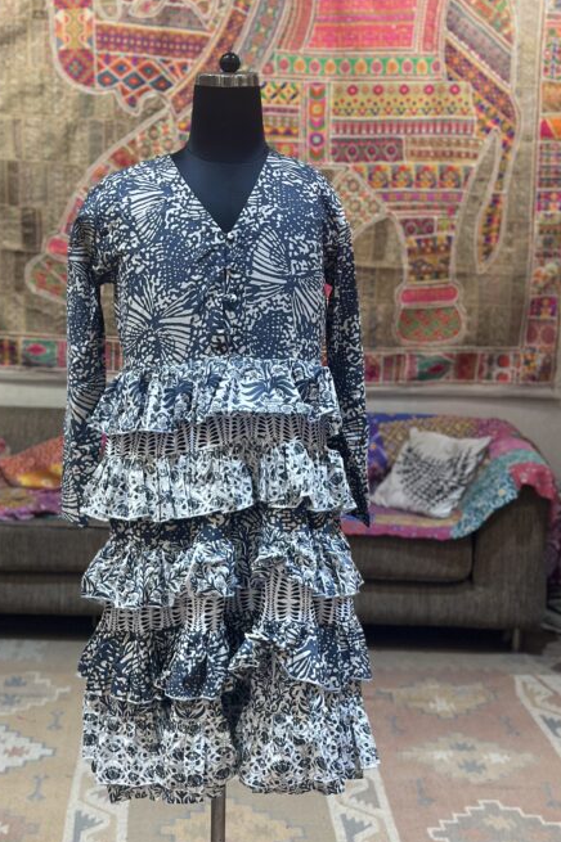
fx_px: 1427
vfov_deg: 32.9
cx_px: 226
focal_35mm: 61
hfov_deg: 22.2
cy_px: 387
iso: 125
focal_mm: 6.86
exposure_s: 1/100
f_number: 1.78
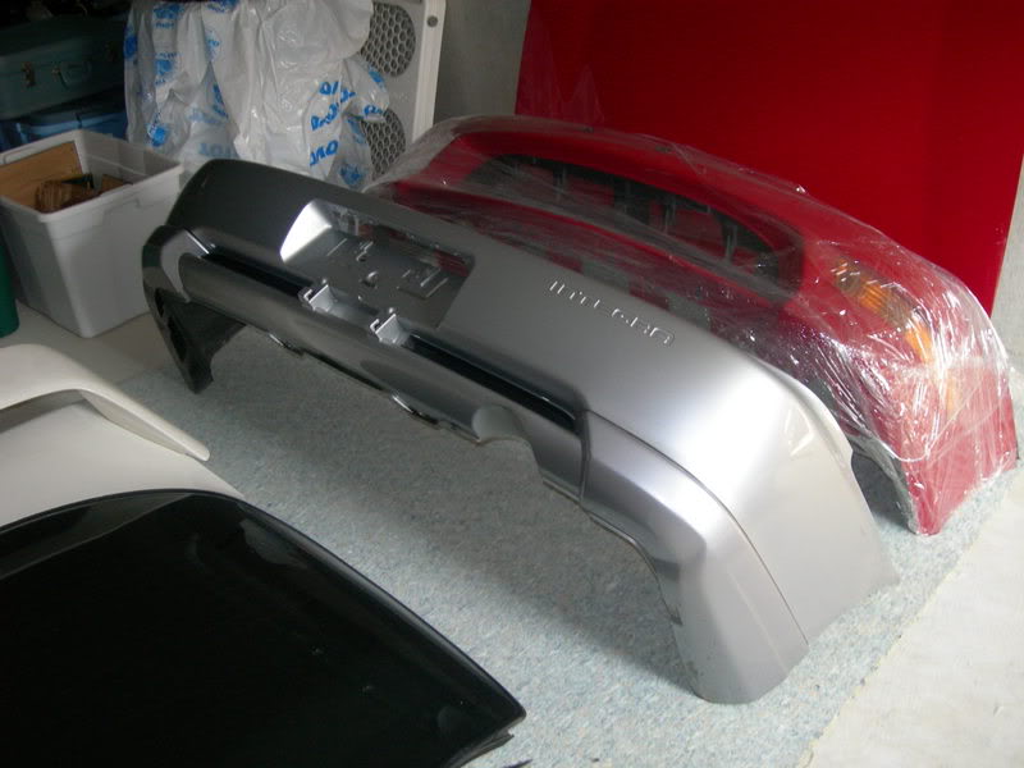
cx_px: 512
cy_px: 384
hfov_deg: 49.0
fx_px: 1124
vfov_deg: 37.7
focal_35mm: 38
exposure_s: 1/13.8
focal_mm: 7.8
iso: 200
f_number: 2.8
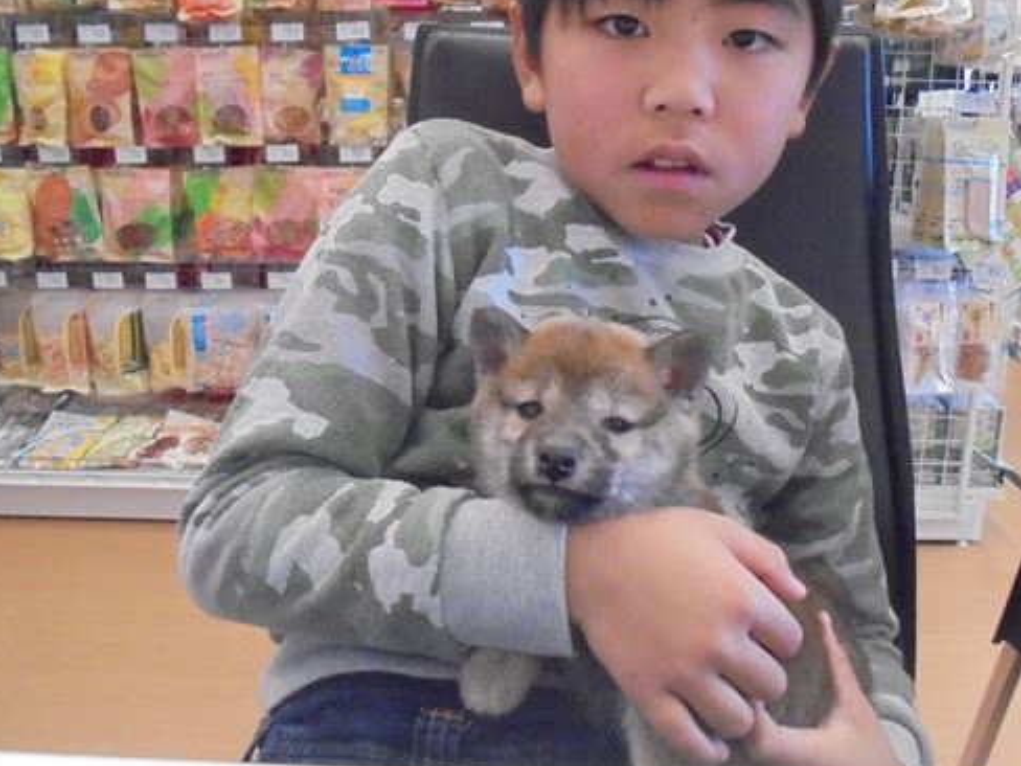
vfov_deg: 44.1
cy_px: 358
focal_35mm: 32
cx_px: 580
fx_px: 944
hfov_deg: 56.6
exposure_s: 1/80
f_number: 3.5
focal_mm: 4.6
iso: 800
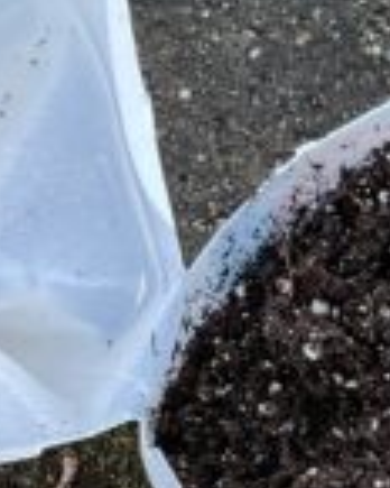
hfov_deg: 8.5
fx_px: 2583
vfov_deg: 10.7
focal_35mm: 179
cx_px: 511
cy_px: 528
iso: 64
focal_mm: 4.2
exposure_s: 1/121
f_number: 1.6
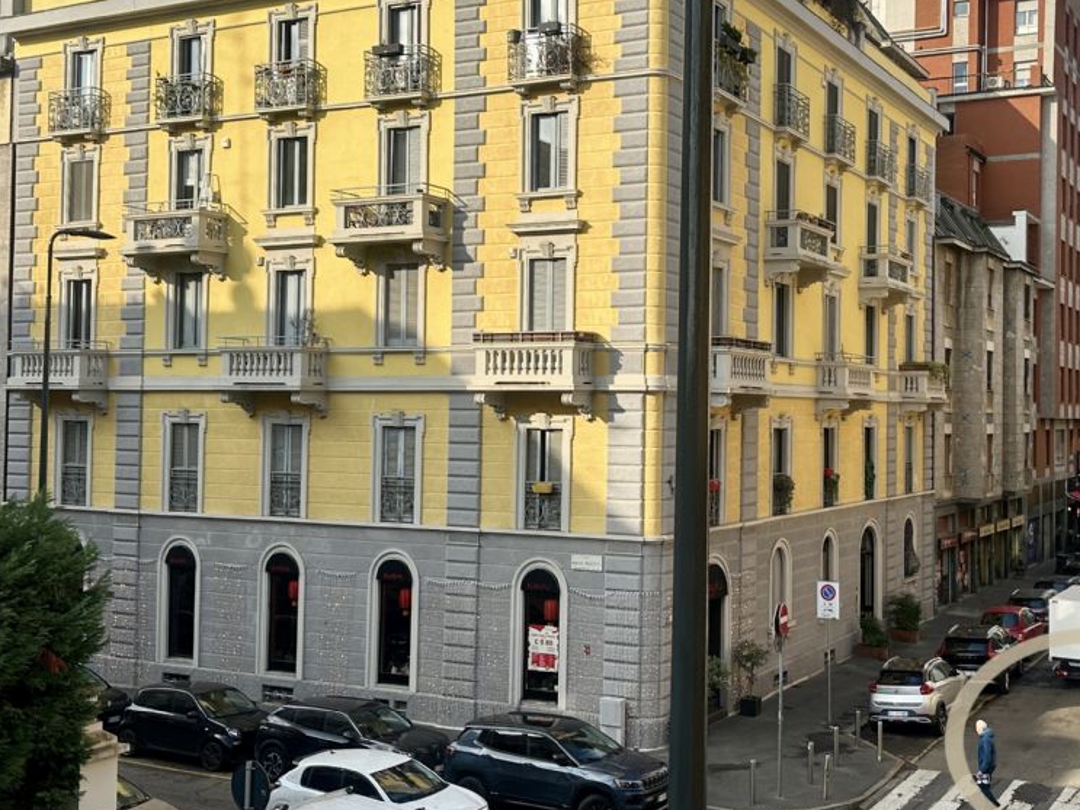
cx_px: 722
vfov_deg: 34.3
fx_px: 1310
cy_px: 363
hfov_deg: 44.1
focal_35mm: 42
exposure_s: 1/3472
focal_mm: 6.86
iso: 80
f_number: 1.78
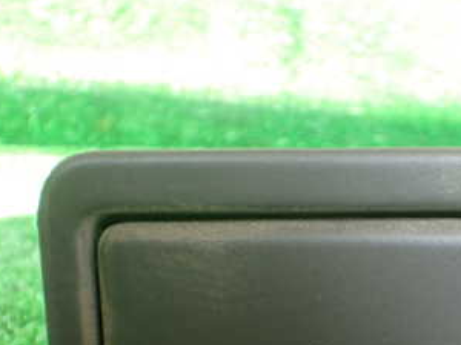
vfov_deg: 23.9
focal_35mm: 60
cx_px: 315
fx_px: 799
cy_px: 293
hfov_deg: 31.9
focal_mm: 5.4
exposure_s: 1/125
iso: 200
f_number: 2.3
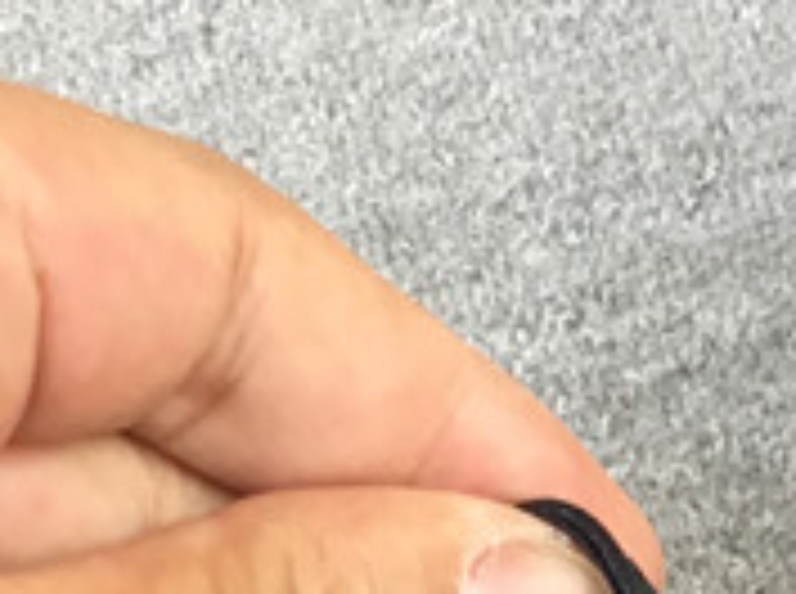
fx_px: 3626
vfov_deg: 8.6
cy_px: 1397
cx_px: 715
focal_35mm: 158
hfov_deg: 12.4
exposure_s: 1/100
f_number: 2.4
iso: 40
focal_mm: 3.3
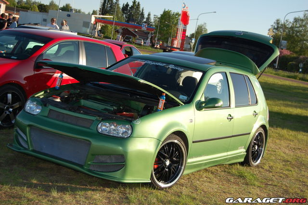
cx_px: 154
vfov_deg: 21.5
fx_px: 539
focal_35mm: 63
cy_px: 102
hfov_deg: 31.9
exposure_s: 1/500
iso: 200
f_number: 5.6
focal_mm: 42
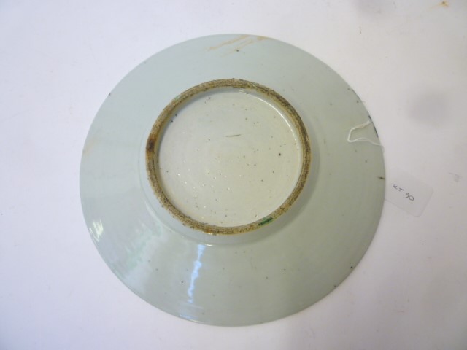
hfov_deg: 61.7
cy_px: 175
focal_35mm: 29
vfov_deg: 48.2
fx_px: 391
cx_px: 234
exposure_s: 1/30
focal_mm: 5.2
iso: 160
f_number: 3.3
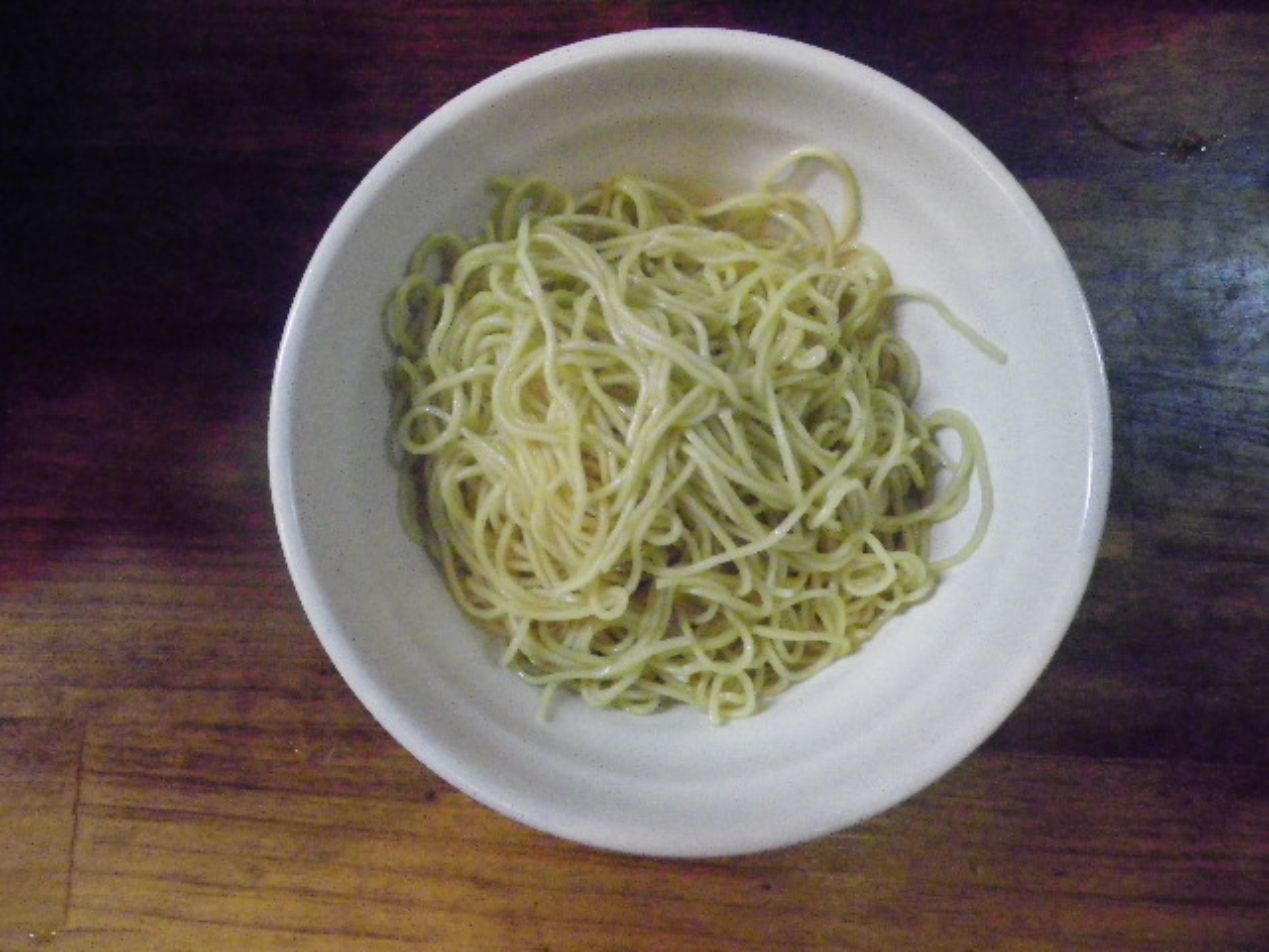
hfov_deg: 63.4
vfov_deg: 49.7
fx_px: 1026
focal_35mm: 28
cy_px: 476
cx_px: 634
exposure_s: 1/50
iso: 800
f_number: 2.6
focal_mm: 4.9
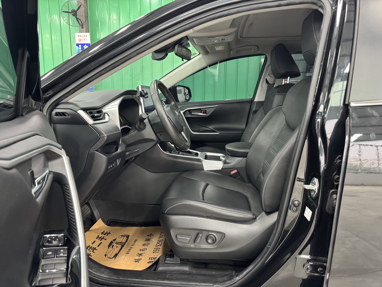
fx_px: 265
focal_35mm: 24
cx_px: 191
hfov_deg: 71.6
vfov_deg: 56.8
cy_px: 144
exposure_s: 1/33
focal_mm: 6.76
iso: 800
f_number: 1.78
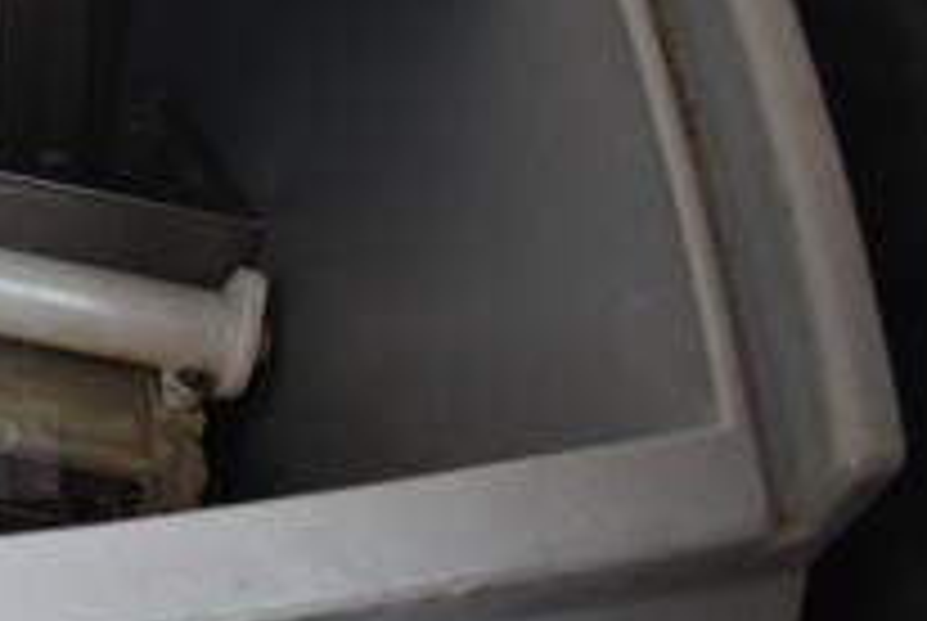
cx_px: -441
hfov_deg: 21.5
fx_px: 2063
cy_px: 261
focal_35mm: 80
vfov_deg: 17.1
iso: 640
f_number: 3.5
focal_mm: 18
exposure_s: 1/30
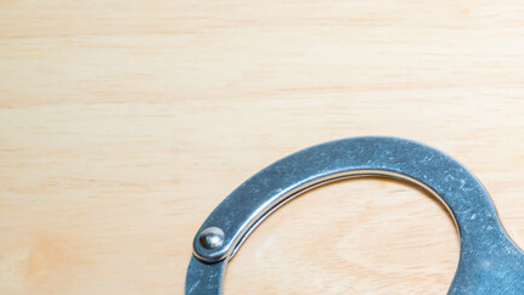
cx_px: 719
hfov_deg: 19.1
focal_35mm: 102
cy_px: 86
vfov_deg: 11.9
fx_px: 1418
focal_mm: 35
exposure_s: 1/80
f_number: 11
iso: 400
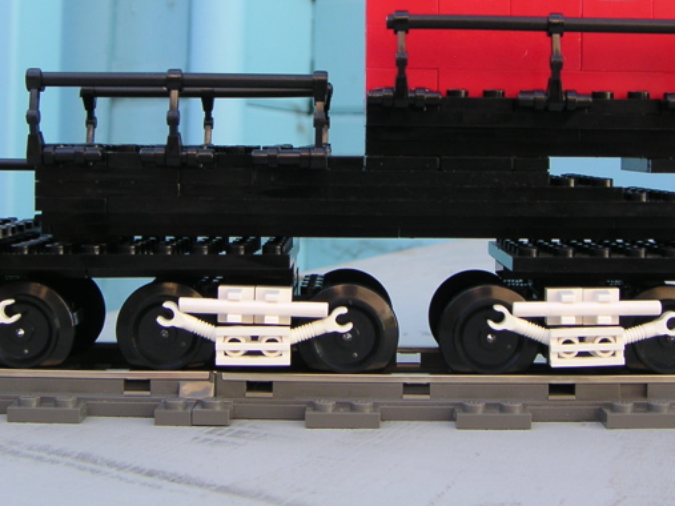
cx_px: 288
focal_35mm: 60
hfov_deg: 32.1
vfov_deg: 24.2
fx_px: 1170
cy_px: 150
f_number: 2.8
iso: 50
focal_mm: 6
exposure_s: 1/90
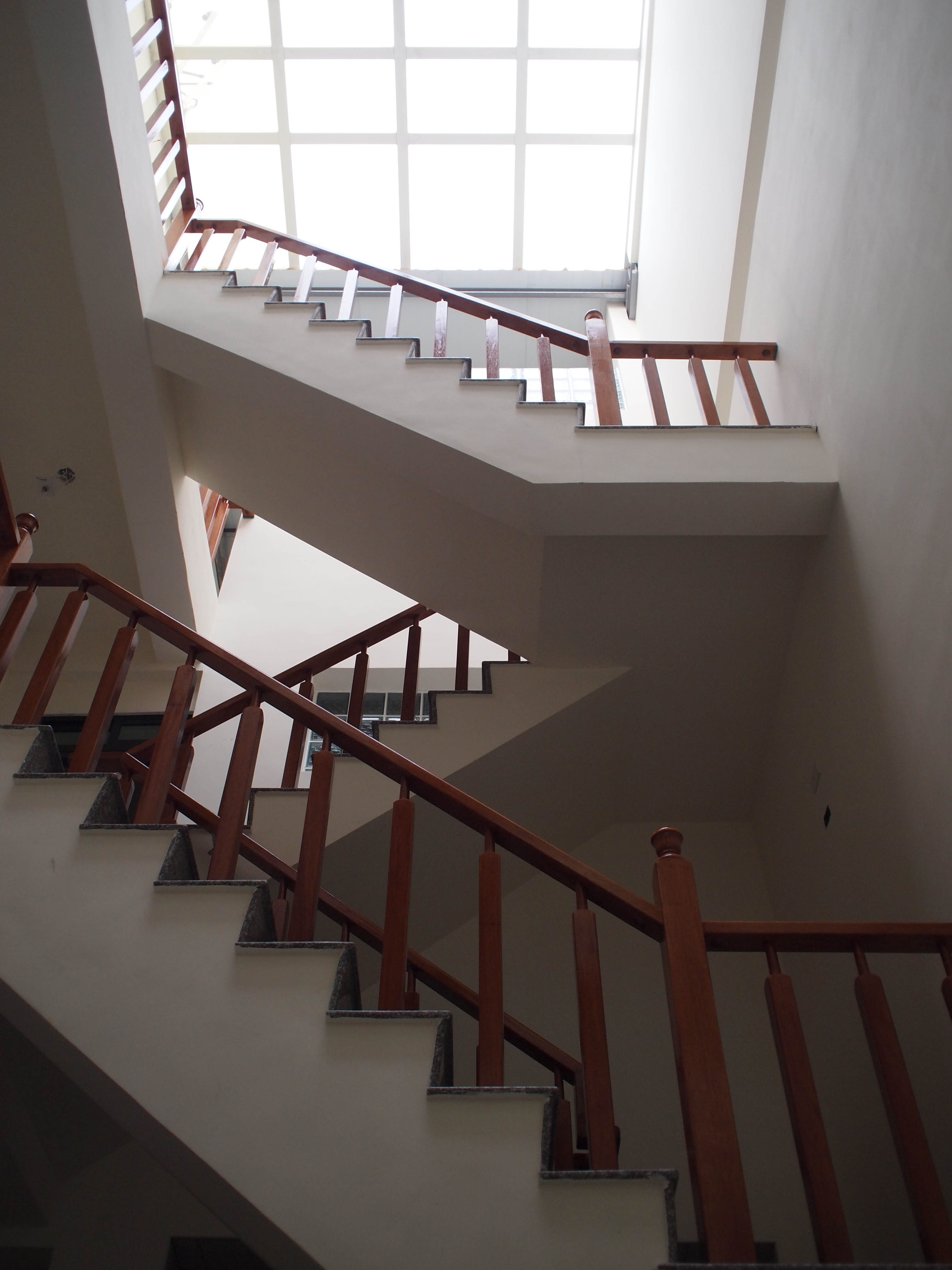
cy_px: 635
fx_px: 1247
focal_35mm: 34
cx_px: 476
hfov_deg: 41.8
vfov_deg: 54.0
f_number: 2.8
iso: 500
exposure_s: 1/60
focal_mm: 17
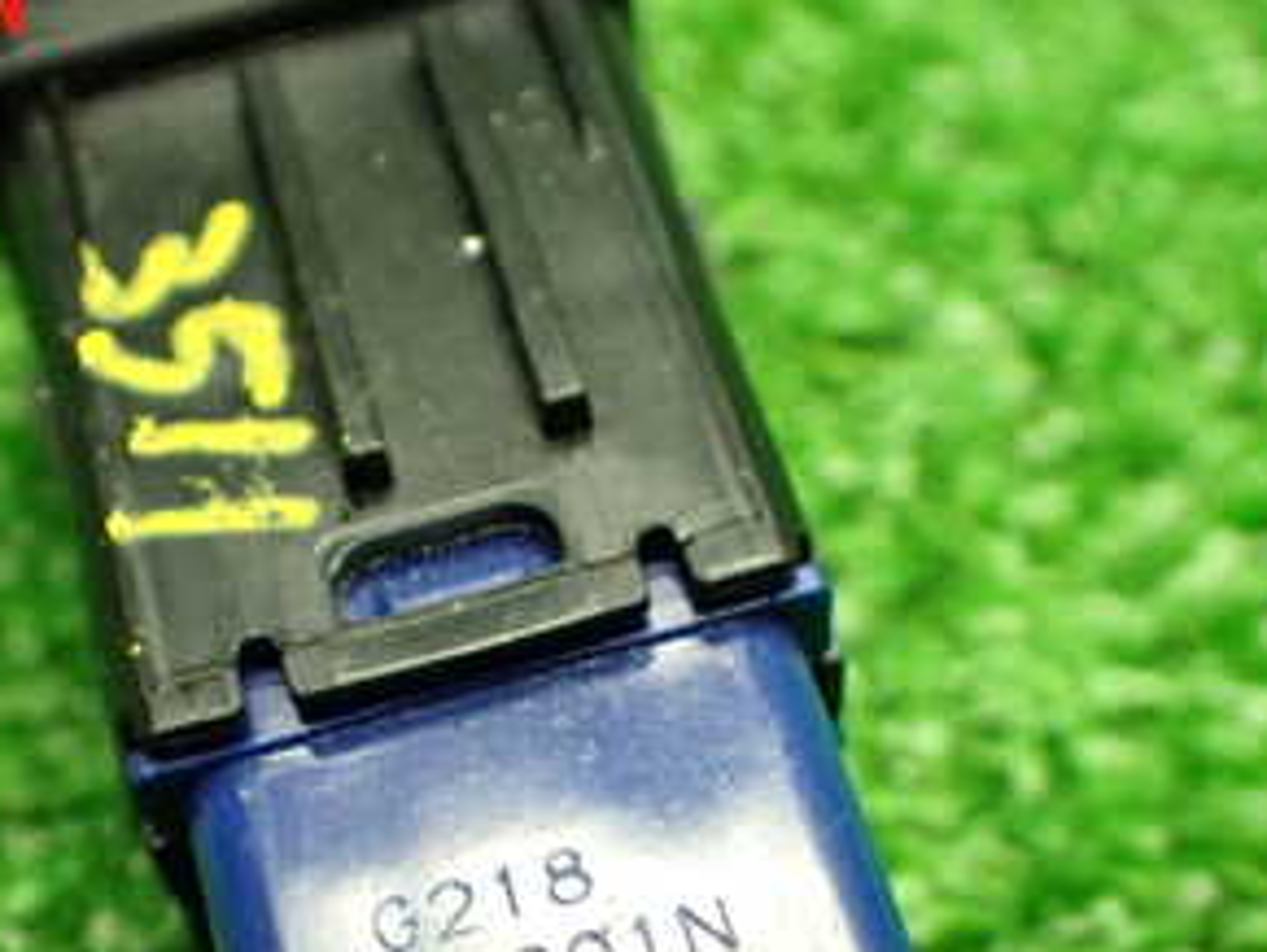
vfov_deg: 22.8
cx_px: 542
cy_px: 935
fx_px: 2271
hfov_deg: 31.1
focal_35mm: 62
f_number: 2.3
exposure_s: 1/100
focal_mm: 5.4
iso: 800
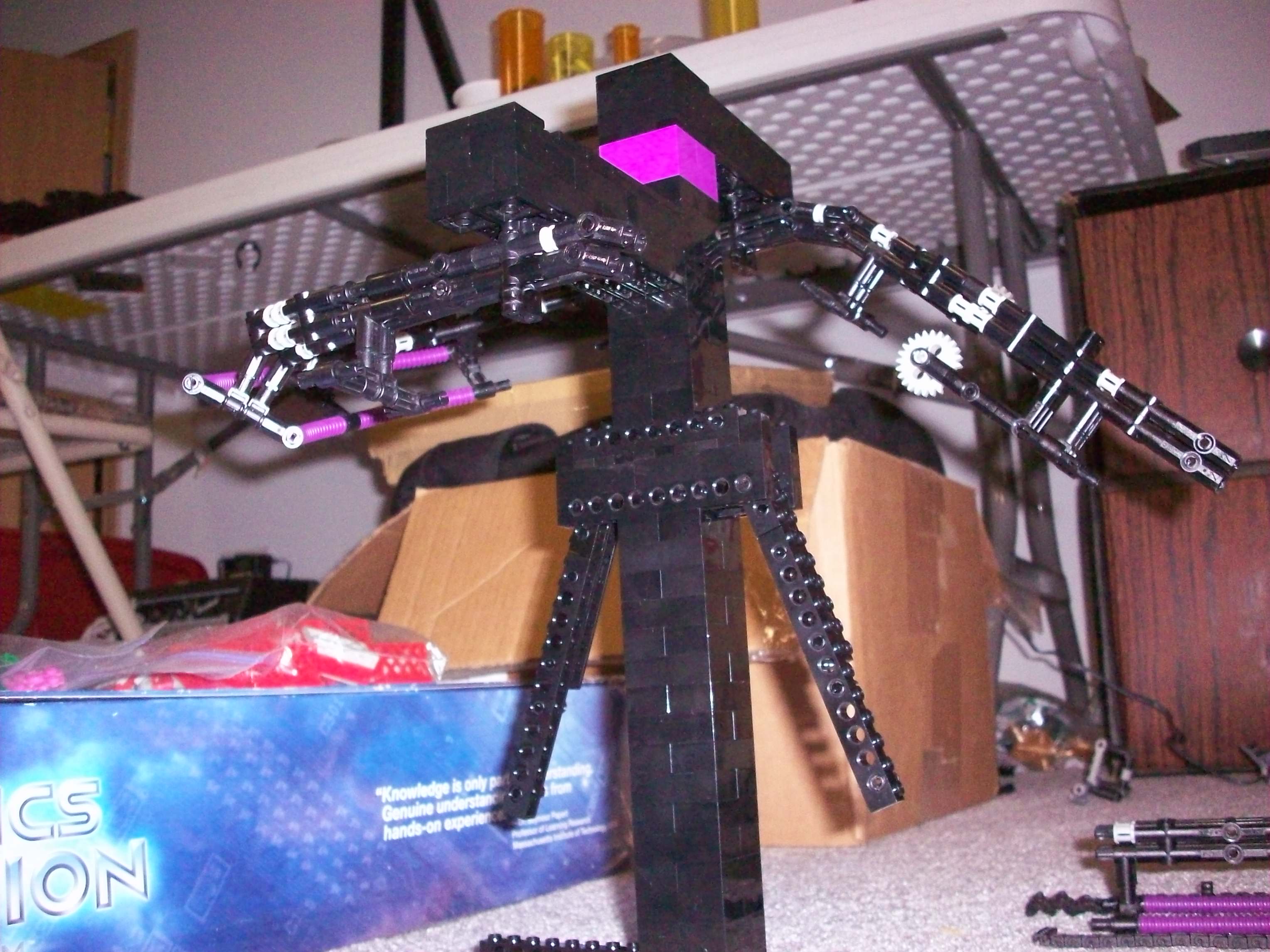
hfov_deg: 50.1
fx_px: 1357
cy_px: 476
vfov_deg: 38.7
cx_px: 635
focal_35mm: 37
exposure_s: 1/128
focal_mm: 6.2
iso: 400
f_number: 2.8
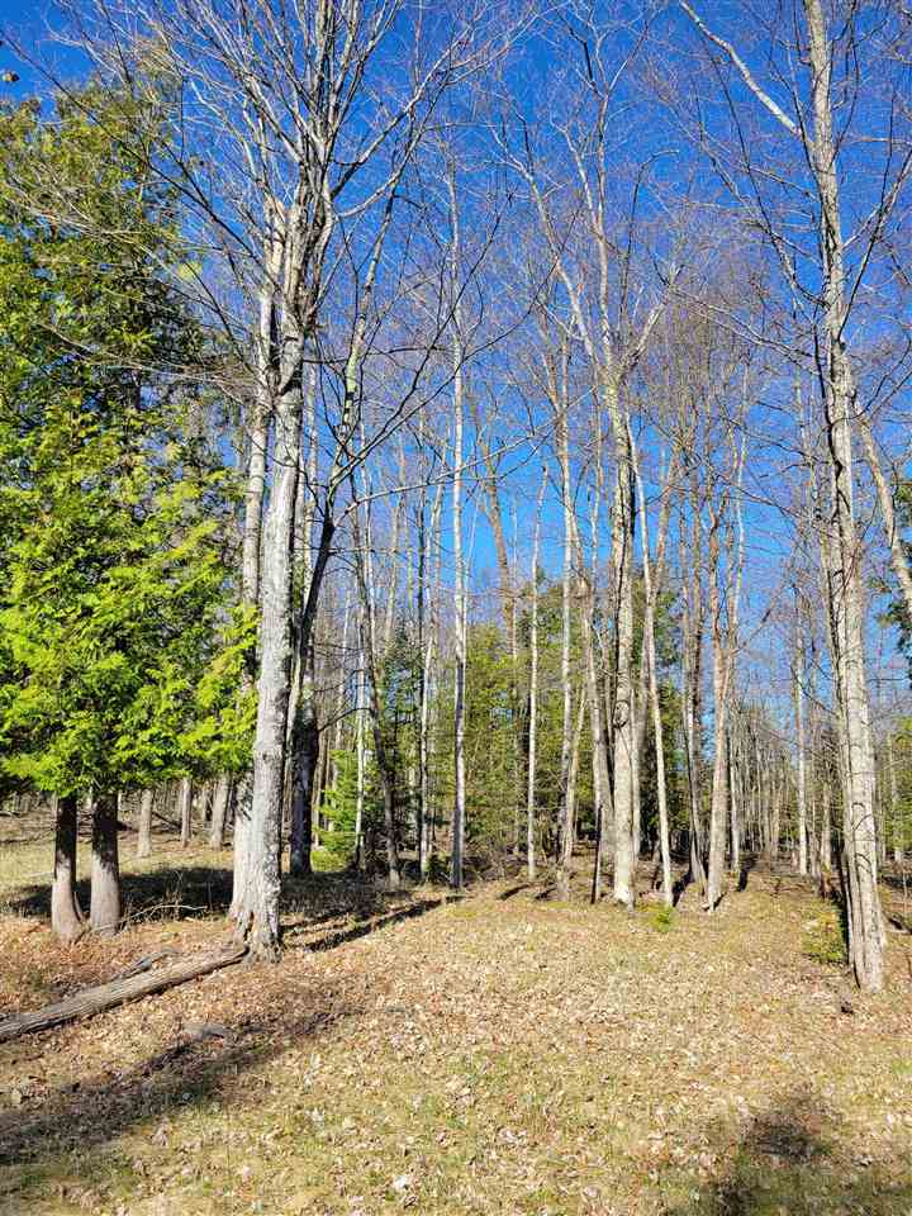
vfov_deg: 67.3
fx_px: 913
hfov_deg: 53.1
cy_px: 608
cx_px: 456
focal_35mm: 26
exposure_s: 1/1395
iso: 40
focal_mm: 5.4
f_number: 1.8
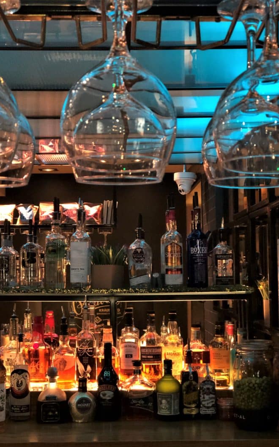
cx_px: 132
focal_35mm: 61
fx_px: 743
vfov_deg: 33.5
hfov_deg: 21.3
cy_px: 225
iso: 1250
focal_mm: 6.6
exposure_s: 1/33
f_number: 2.8
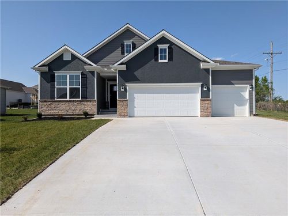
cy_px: 108
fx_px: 200
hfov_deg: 71.6
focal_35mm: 24
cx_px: 144
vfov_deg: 56.8
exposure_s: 1/2463
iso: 40
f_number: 1.7
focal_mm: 4.53
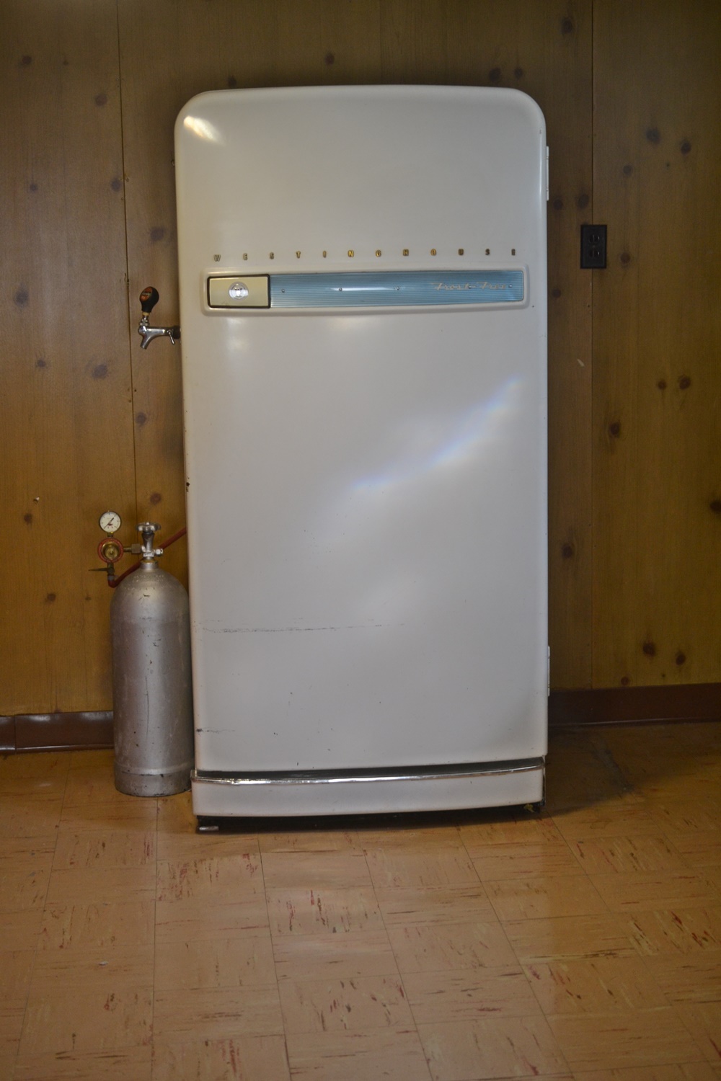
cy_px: 540
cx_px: 360
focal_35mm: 60
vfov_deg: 33.4
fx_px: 1802
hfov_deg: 22.6
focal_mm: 40
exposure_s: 1/60
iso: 450
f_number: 2.8
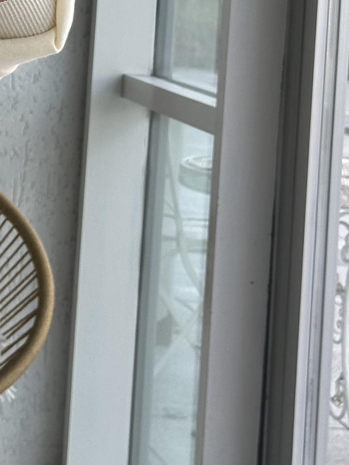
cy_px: -222
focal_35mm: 157
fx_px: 2110
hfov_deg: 9.3
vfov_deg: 12.0
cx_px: -140
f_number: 1.78
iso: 64
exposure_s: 1/279
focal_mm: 6.86
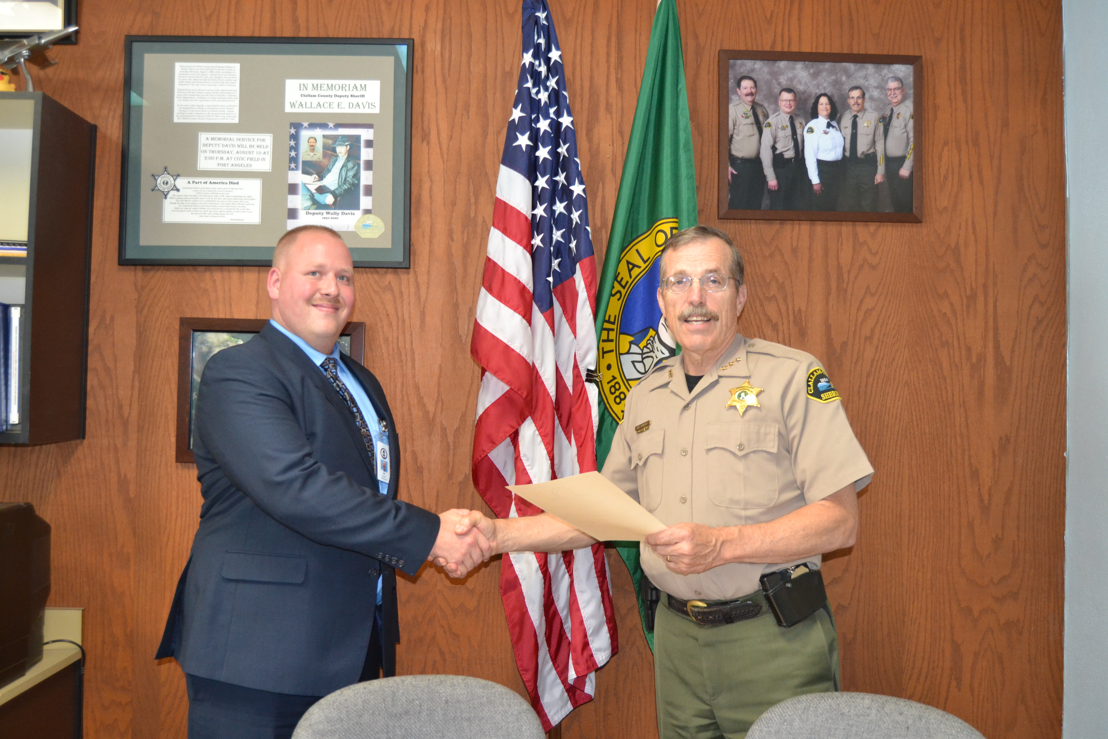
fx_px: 1016
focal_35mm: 33
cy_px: 370
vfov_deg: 40.0
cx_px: 554
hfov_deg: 57.2
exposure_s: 1/60
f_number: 3.5
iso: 1800
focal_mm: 22
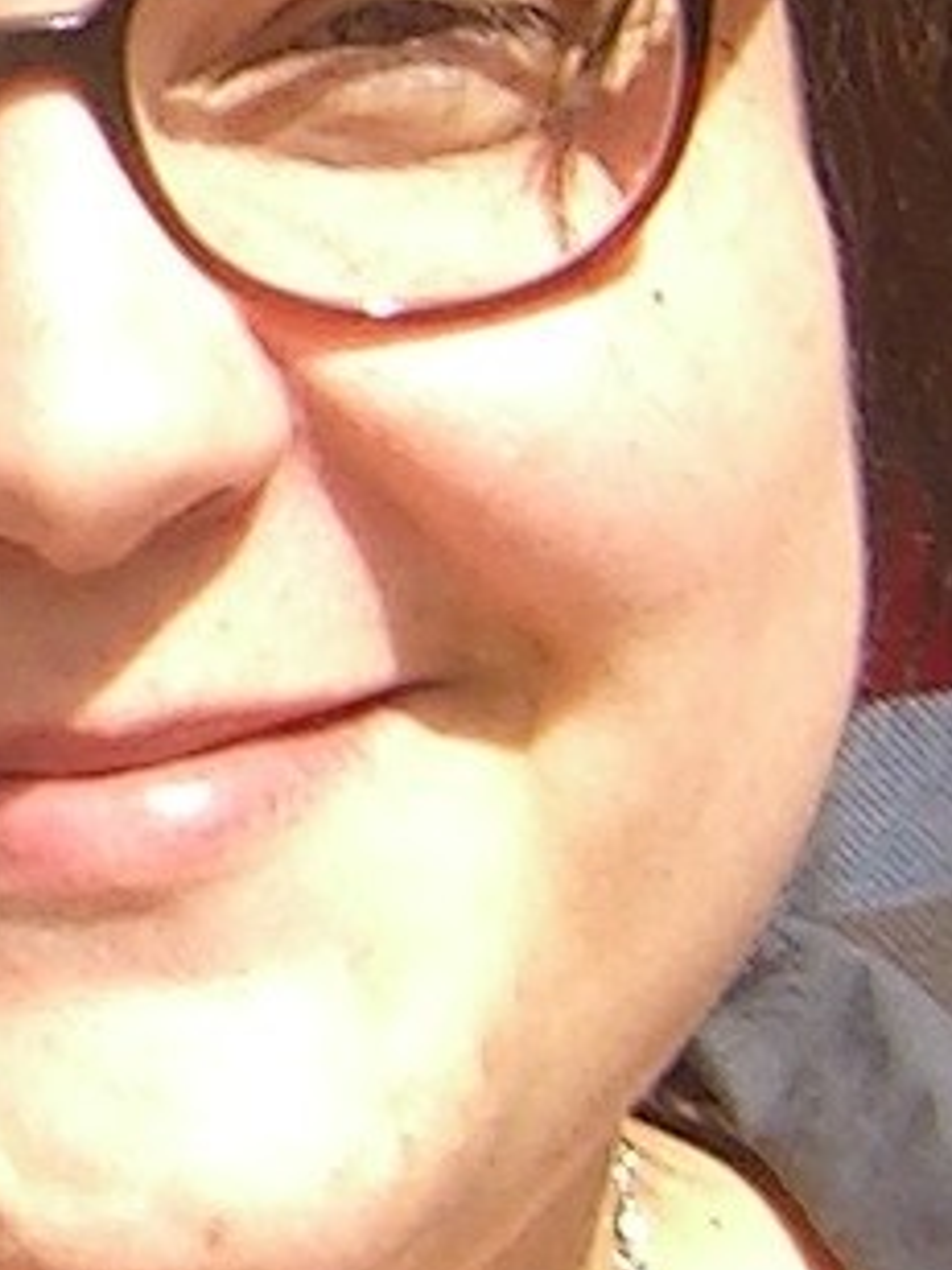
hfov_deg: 10.8
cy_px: 616
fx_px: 4950
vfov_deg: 14.6
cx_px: -146
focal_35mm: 135
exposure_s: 1/400
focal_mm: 7.9
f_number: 4
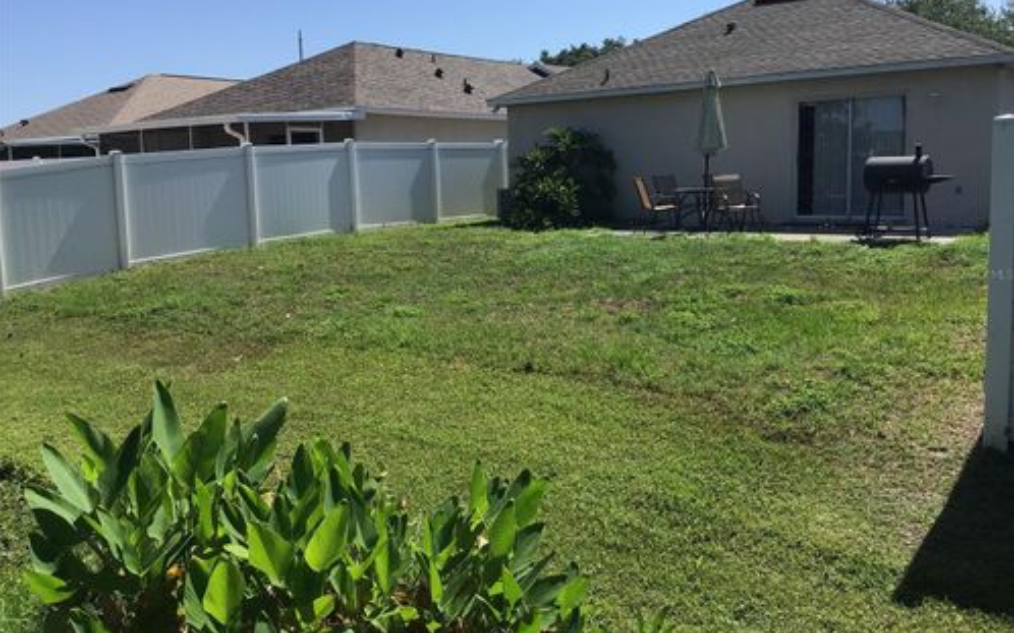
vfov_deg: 38.2
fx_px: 912
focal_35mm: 33
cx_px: 507
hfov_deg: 58.2
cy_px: 274
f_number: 2.4
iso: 25
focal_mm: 3.3
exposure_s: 1/1058
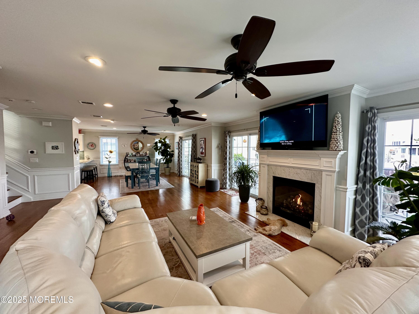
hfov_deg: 102.1
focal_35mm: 14
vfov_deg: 85.7
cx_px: 210
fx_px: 169
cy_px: 157
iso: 200
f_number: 2.2
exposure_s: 1/120
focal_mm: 2.22
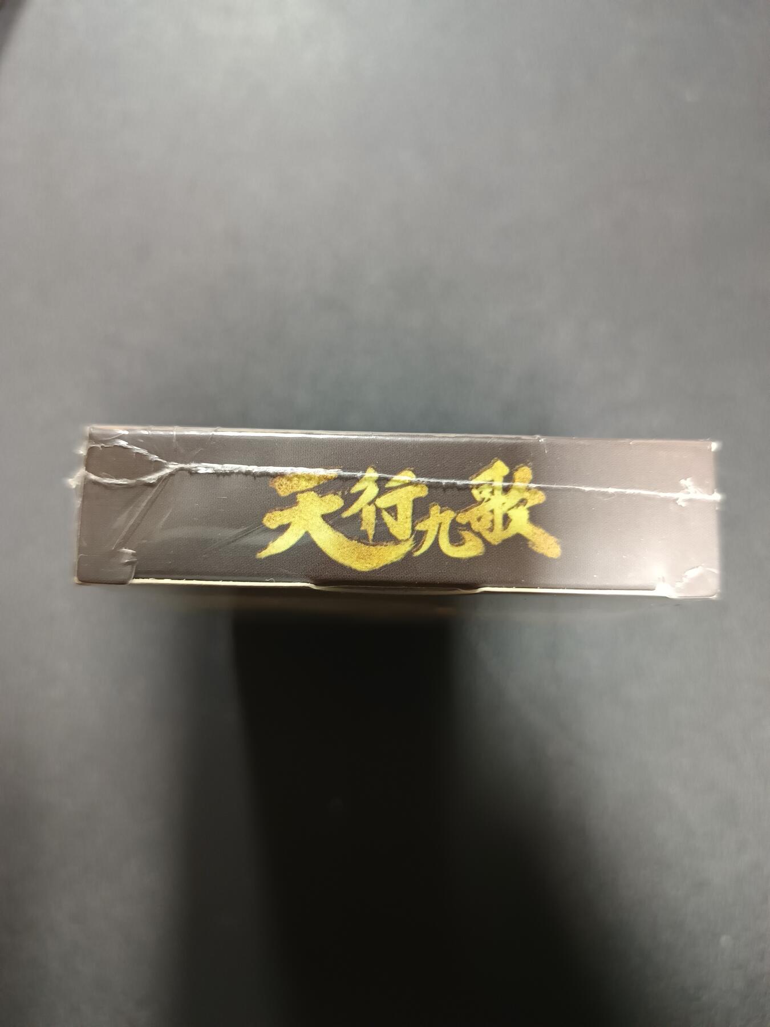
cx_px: 385
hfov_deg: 56.8
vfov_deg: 71.6
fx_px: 712
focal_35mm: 24
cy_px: 514
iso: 1617
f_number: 1.7
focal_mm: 5.31
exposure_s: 1/25
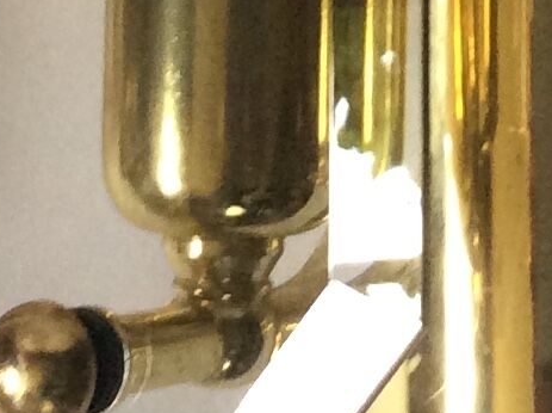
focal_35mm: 179
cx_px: 306
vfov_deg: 8.0
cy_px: -308
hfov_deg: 11.1
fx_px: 2851
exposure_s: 1/25
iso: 125
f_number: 2.4
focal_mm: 3.3
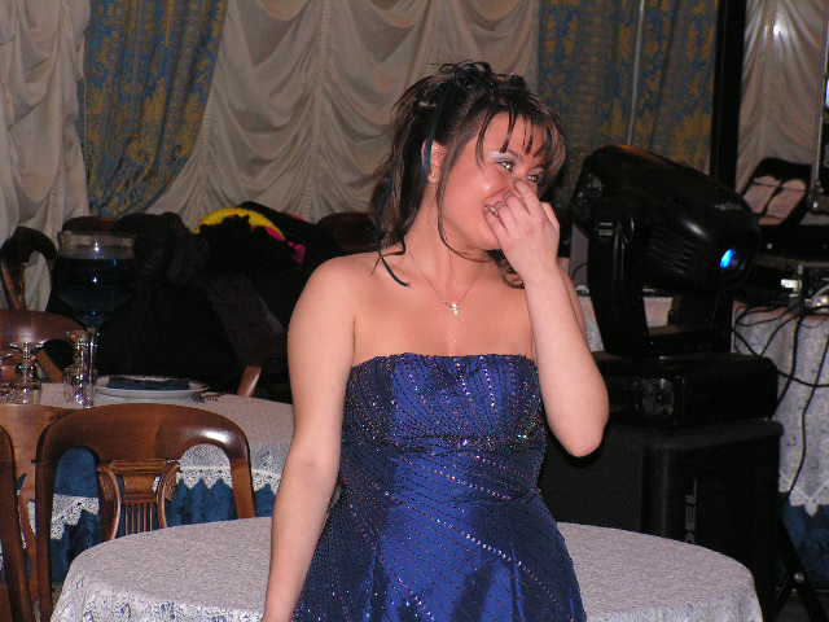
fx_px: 2706
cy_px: 311
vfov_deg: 13.1
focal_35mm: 113
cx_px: 414
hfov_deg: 17.4
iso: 200
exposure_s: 1/100
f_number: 3.4
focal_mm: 18.9
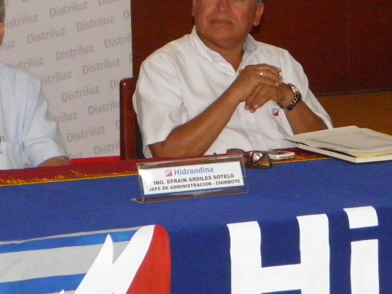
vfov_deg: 7.8
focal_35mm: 190
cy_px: 27
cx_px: 263
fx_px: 2151
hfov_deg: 10.4
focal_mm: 14.4
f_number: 3.9
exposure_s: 1/100
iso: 400
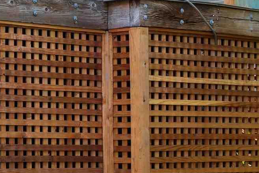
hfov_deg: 12.4
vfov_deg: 8.8
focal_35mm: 156
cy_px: 35
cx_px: -138
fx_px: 1125
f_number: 9
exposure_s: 1/60
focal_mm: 33.5
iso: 400
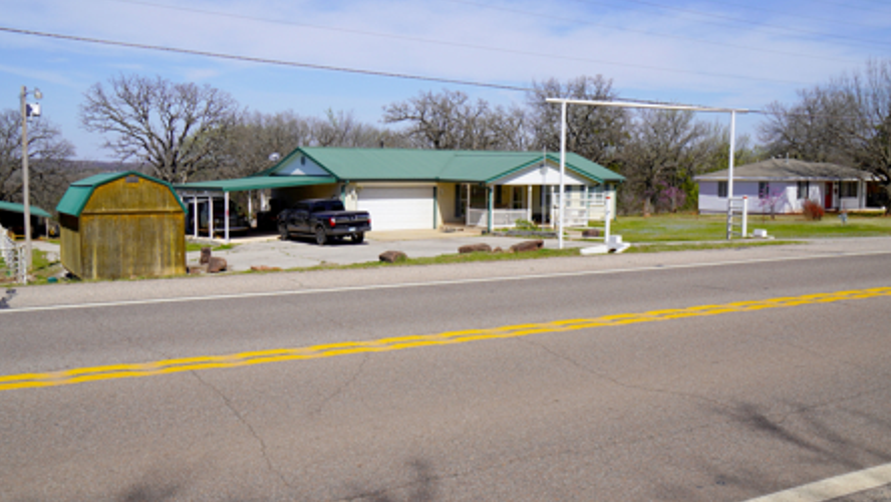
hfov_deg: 56.6
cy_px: 241
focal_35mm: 35
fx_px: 827
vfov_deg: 33.7
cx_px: 443
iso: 100
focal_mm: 22
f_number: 10
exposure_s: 1/320
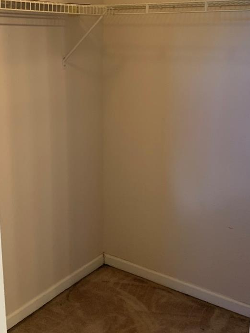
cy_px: 145
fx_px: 433
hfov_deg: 32.2
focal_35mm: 45
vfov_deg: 42.0
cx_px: 116
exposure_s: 1/60
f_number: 1.8
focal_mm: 4.25
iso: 80
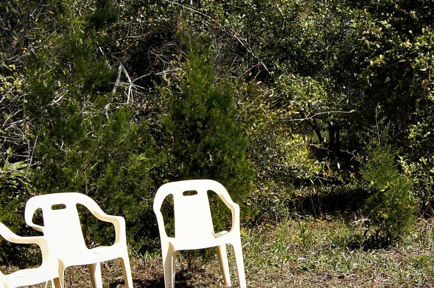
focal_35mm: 92
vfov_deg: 14.8
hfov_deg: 22.1
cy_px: 161
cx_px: 276
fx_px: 1108
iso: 100
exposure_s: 1/160
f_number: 11
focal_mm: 18
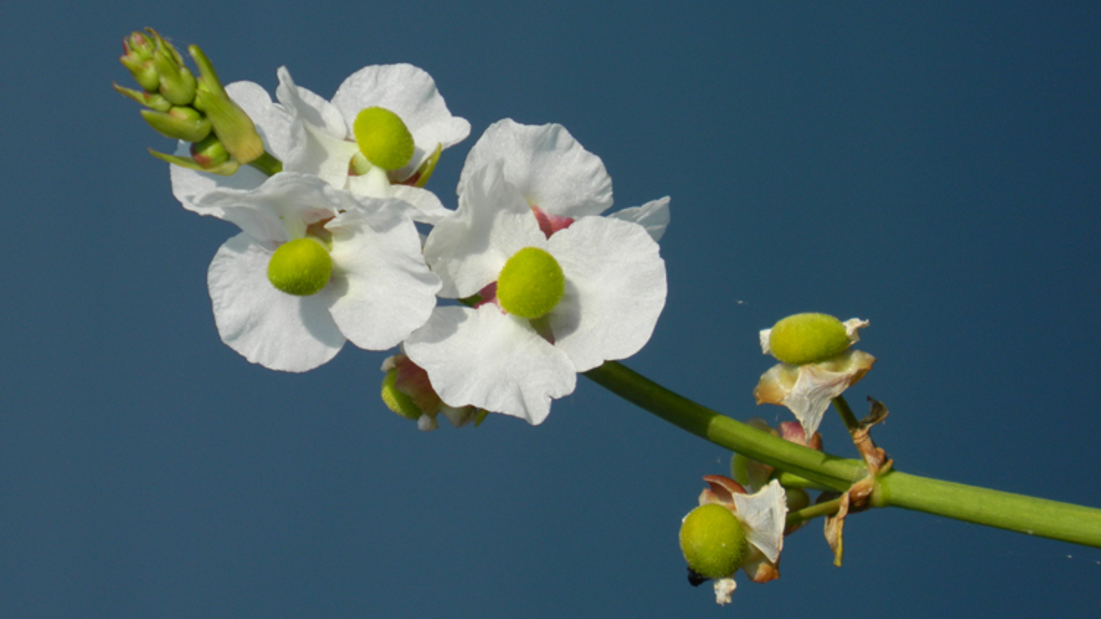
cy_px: 299
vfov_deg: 2.4
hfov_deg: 4.3
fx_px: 14828
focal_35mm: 508
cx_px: 550
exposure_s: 1/400
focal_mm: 83.7
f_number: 5.7
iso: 80
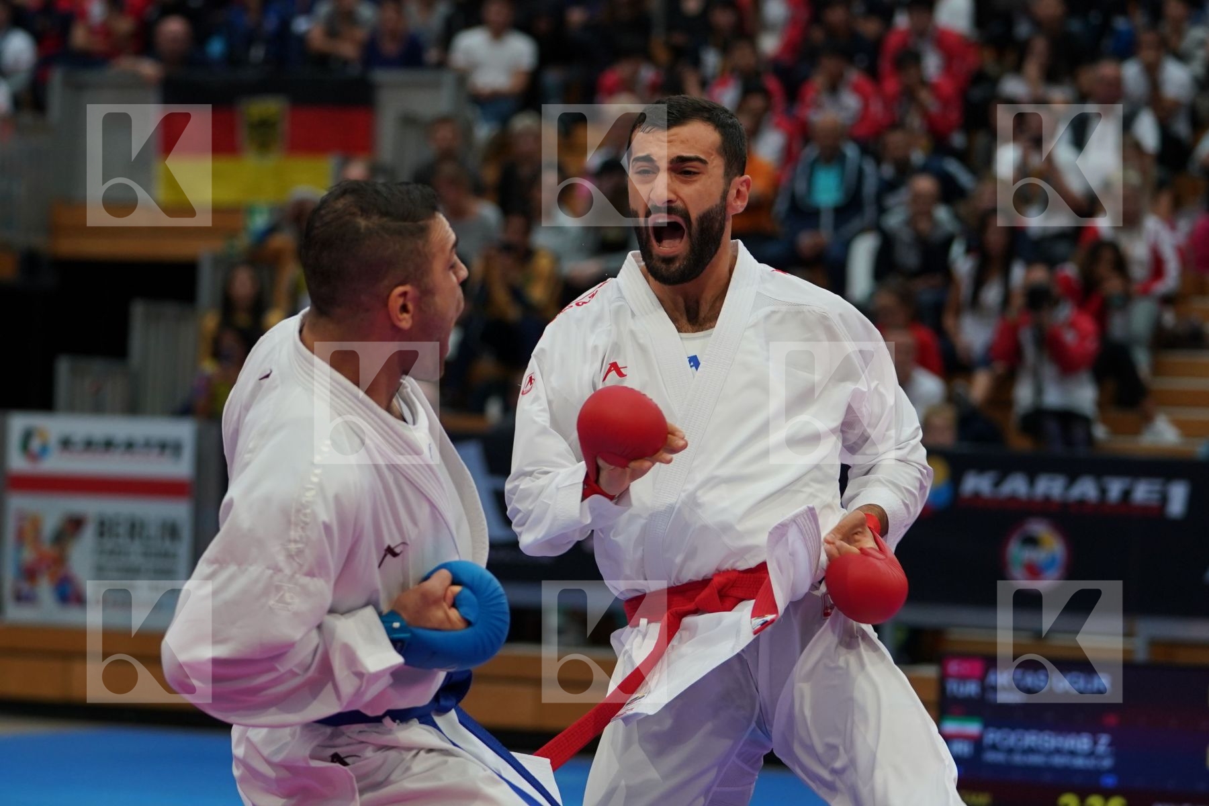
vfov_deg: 10.5
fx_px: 4365
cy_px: 403
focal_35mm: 130
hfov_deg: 15.8
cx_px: 604
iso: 1000
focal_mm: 87
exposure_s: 1/1000
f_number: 2.8
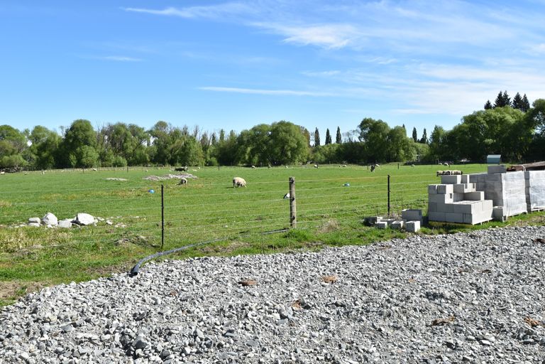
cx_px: 272
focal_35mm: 33
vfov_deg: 40.0
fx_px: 500
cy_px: 182
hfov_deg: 57.2
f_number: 10
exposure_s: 1/400
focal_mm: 22
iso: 200
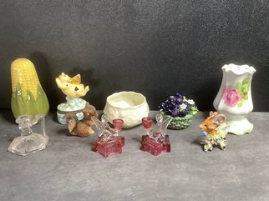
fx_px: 256
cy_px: 100
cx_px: 134
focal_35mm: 33
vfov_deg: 42.9
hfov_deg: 55.4
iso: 250
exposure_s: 1/60
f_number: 2.4
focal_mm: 3.3
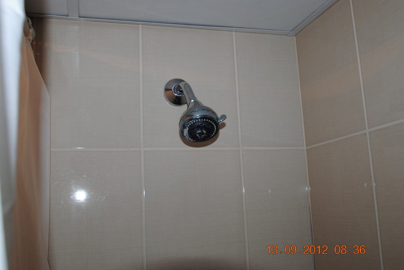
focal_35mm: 36
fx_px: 405
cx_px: 202
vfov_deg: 37.0
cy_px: 135
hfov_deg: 53.1
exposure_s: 1/60
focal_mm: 24
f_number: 4.5
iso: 200
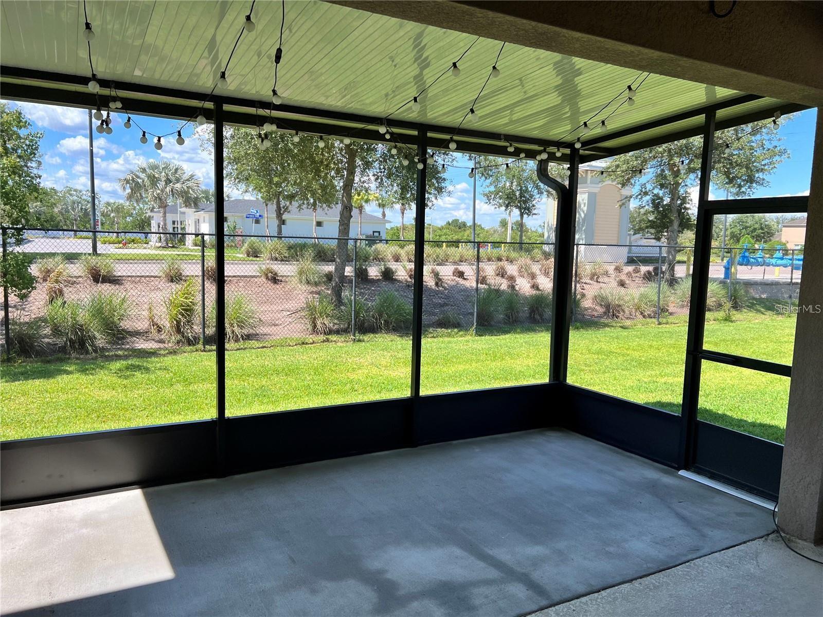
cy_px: 308
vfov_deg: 53.1
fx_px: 618
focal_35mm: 26
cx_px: 412
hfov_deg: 67.3
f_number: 1.5
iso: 50
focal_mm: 5.7
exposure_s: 1/1029
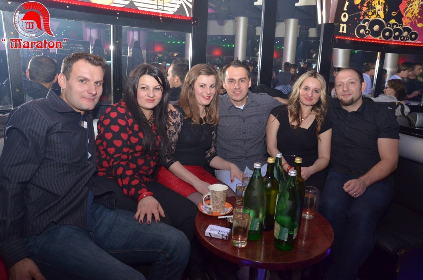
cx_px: 212
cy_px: 140
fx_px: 299
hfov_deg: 70.6
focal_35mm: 26
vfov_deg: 50.2
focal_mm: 17
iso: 1000
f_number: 5.6
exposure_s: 1/25
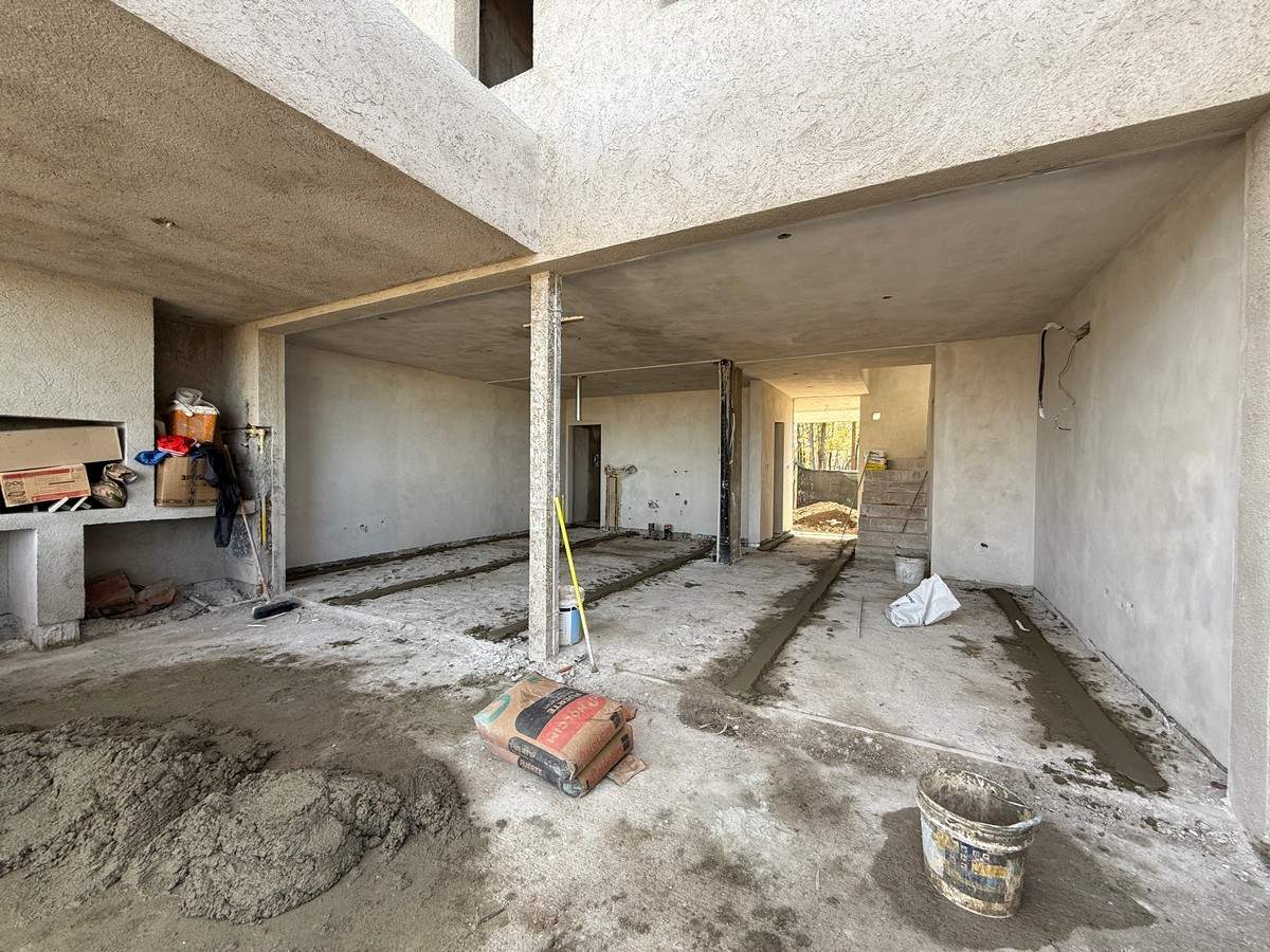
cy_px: 476
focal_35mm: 14
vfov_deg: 85.7
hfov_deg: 102.1
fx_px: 514
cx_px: 635
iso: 64
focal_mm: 2.22
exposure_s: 1/113
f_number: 2.2
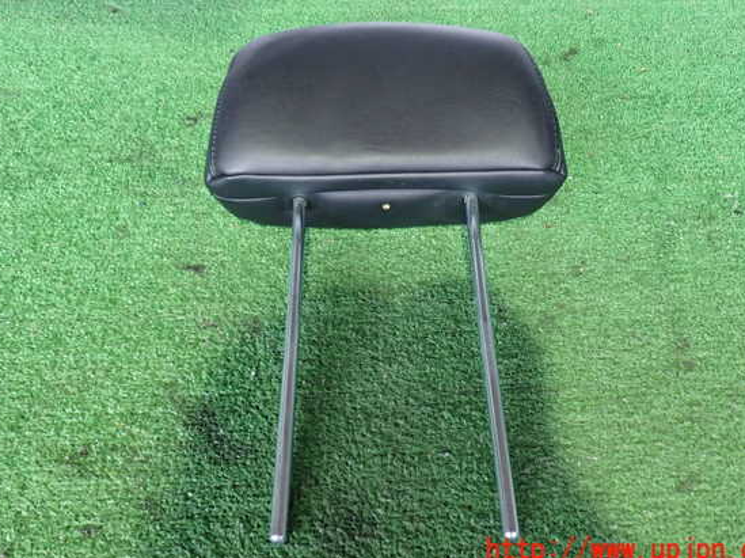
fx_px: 753
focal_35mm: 35
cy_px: 262
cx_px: 385
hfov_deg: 52.6
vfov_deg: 40.6
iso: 640
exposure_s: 1/30
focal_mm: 5.79
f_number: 2.4
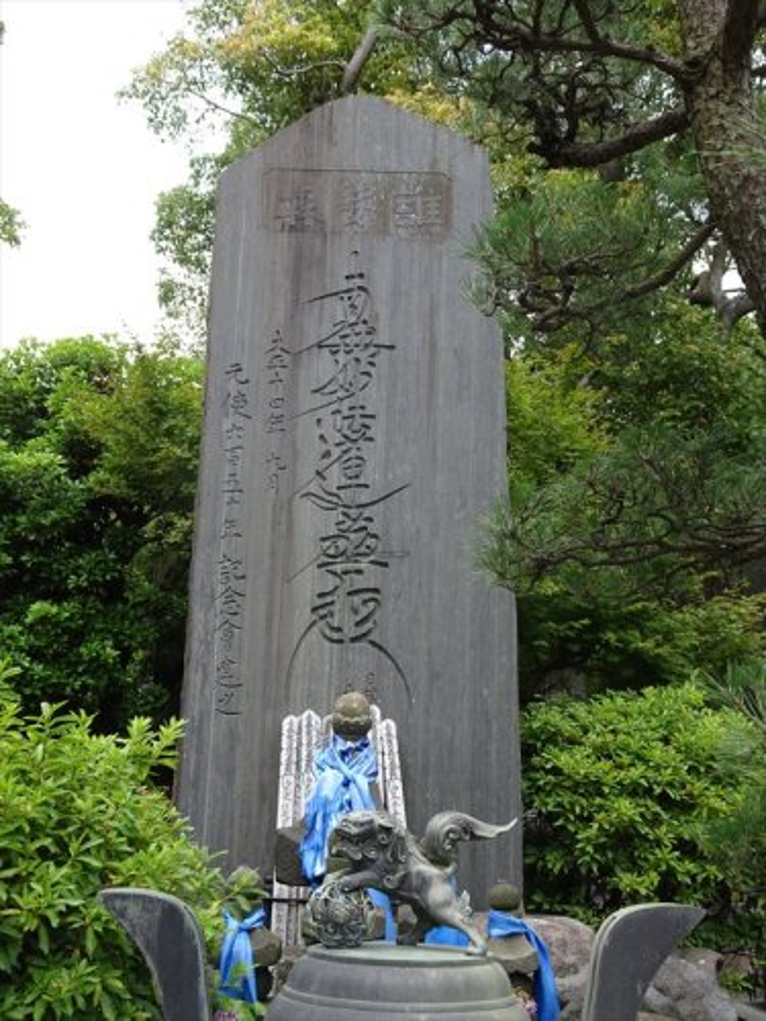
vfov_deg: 43.9
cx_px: 383
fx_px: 1269
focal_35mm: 43
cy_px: 510
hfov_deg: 33.6
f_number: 4
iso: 80
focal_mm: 7.3
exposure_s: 1/160
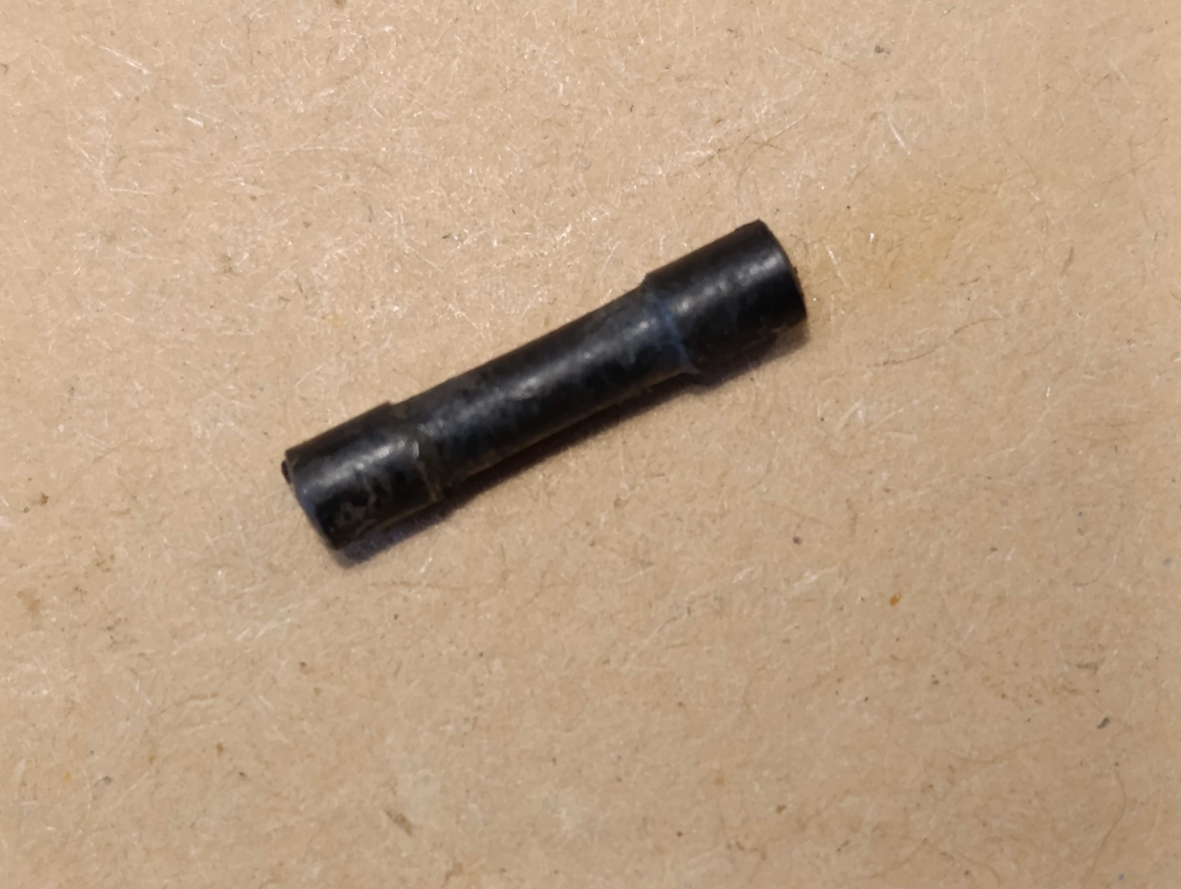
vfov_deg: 16.1
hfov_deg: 21.3
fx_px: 3143
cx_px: 590
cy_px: 444
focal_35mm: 92
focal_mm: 6.14
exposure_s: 1/50
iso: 800
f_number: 1.6
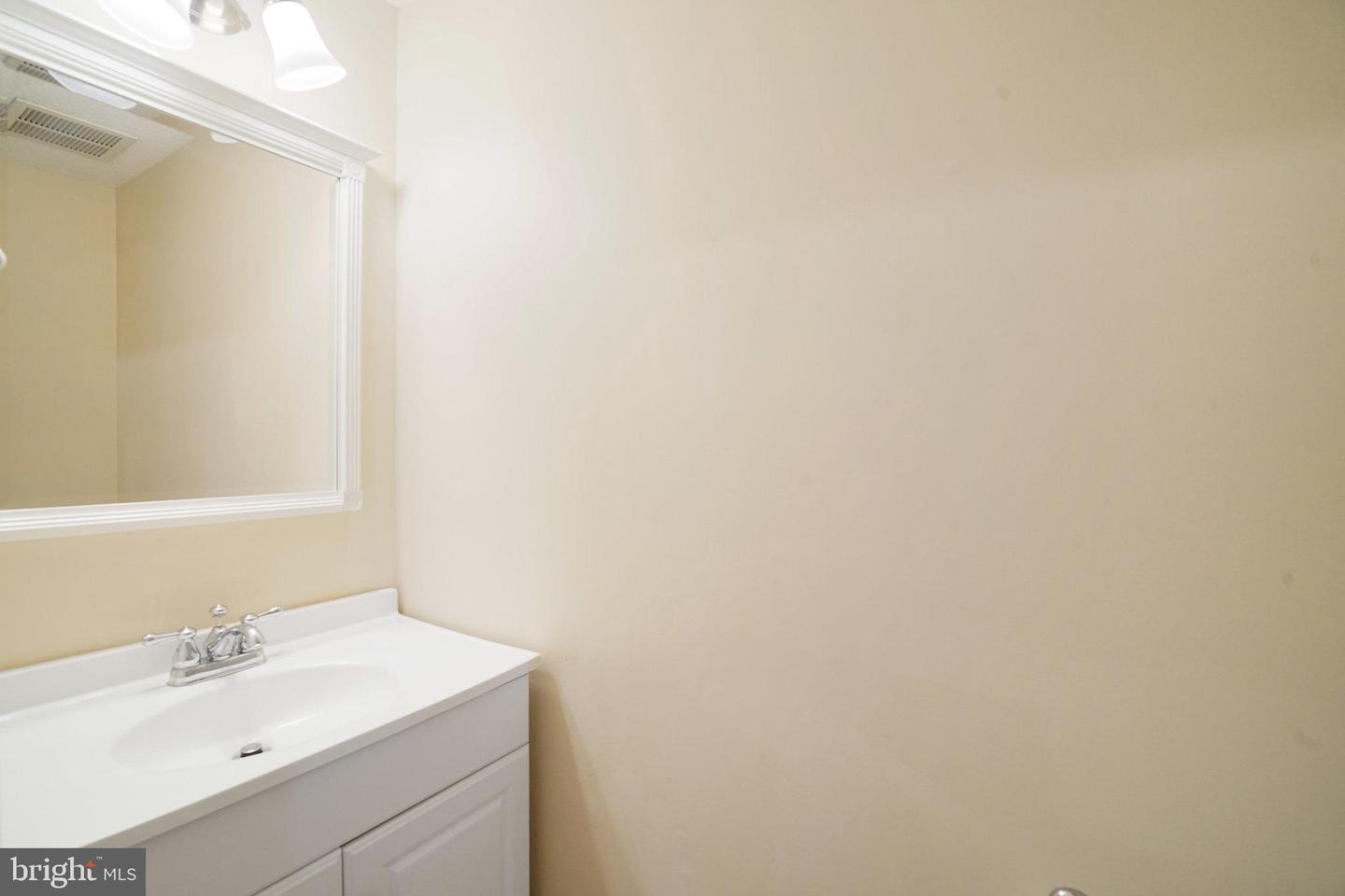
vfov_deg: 73.7
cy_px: 448
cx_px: 672
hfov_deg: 96.7
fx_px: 598
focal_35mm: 16
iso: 1250
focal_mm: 16
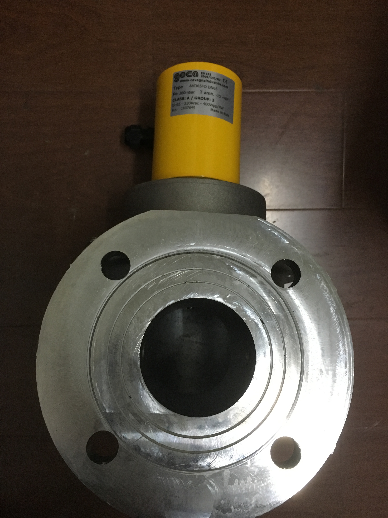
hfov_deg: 48.2
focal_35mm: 29
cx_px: 194
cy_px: 259
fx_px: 433
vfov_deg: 61.7
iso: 200
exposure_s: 1/25
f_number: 2.2
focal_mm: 4.15
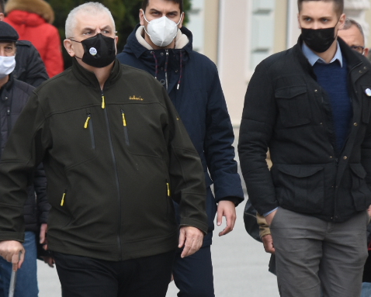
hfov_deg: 3.0
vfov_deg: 2.4
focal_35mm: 644
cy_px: 159
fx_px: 7071
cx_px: 121
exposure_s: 1/400
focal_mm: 135
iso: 500
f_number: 4
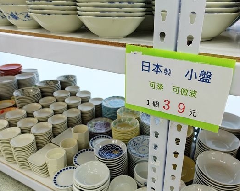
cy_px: 98
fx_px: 199
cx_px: 140
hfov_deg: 61.9
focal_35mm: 28
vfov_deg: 51.5
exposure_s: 1/80
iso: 125
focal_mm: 8.8
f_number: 2.8
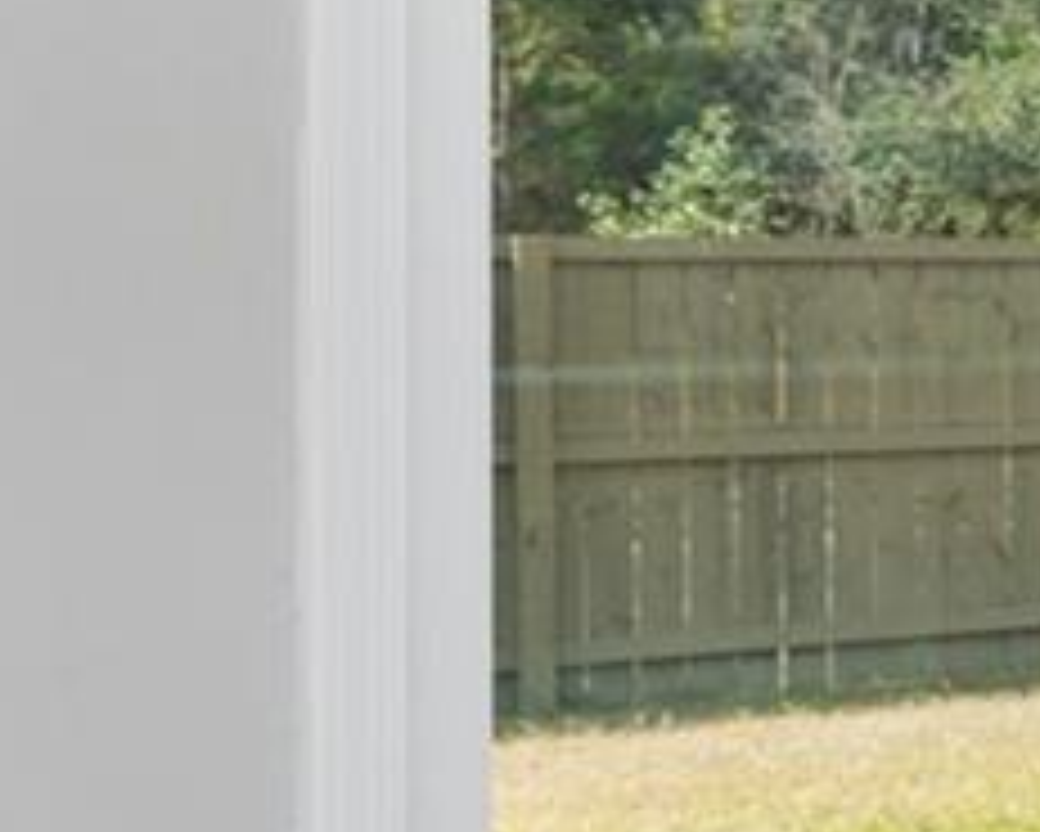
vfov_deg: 16.9
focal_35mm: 91
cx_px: 3363
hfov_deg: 10.5
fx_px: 2802
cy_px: 292
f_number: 7.1
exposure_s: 1/20
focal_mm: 14
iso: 400
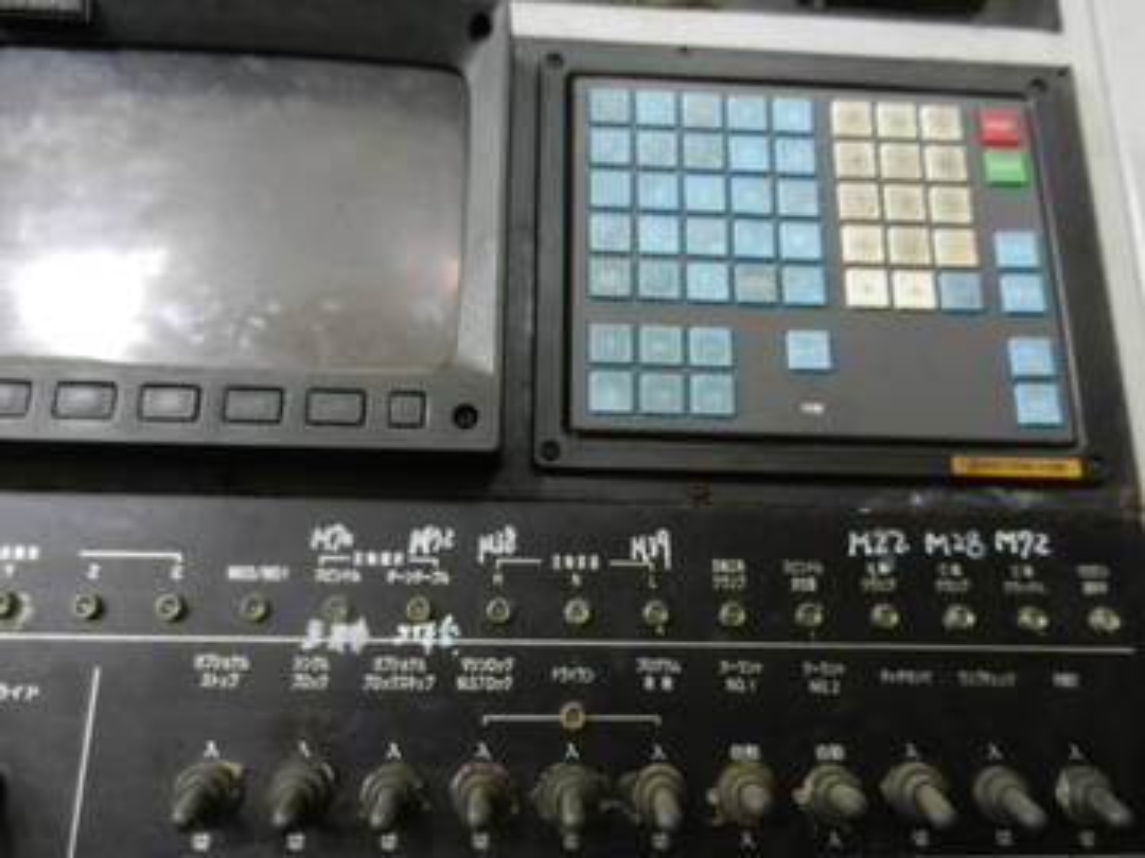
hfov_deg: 69.4
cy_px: 429
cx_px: 572
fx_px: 827
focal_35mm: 25
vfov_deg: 54.9
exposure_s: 1/4
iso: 400
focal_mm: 4.5
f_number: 3.5
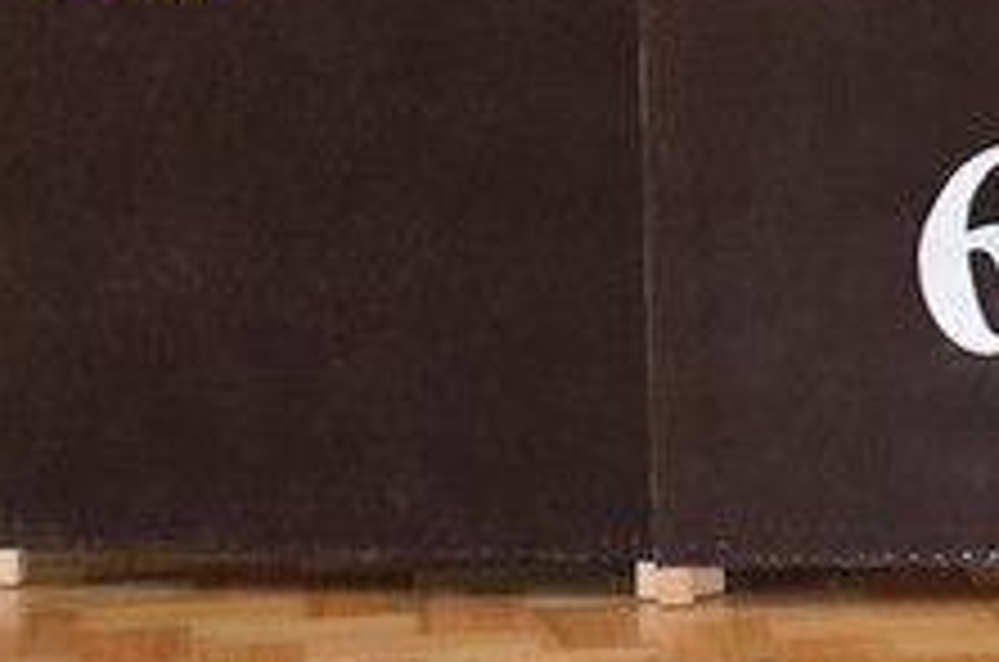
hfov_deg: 9.8
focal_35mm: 208
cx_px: 968
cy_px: -142
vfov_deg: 6.5
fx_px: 5760
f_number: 4.2
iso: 560
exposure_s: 1/60
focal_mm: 32
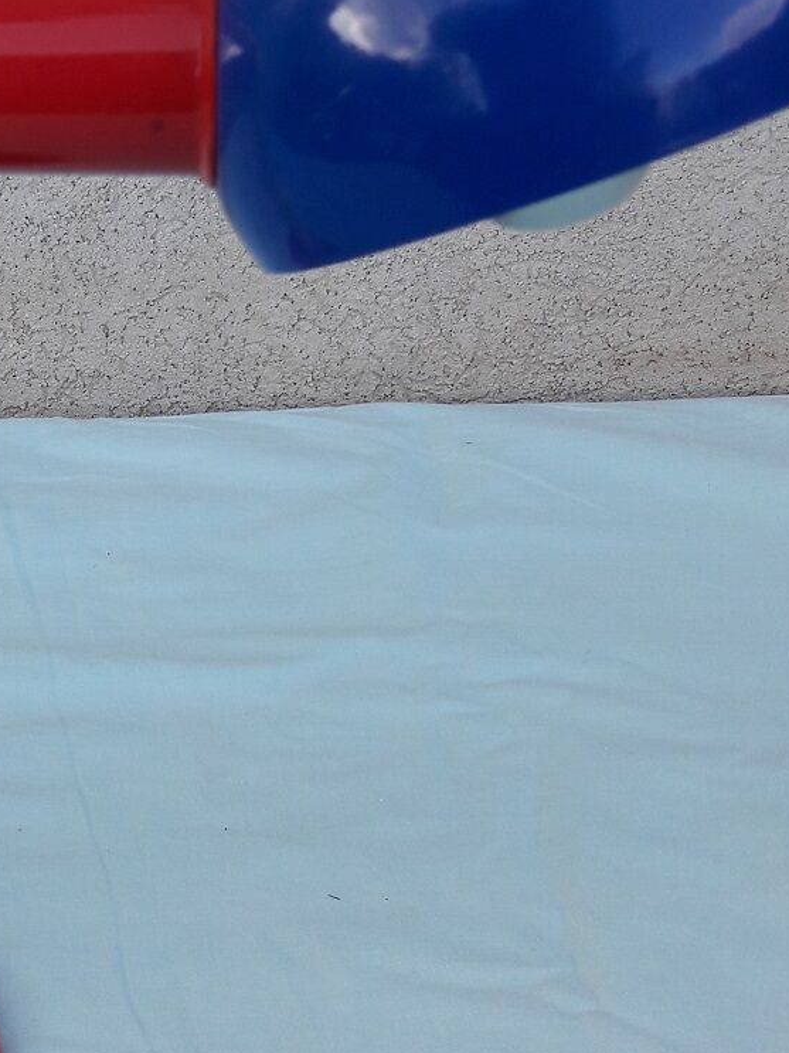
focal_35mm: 70
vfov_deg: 27.8
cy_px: 472
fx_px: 2128
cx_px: -28
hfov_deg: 20.2
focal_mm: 3.7
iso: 40
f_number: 1.9
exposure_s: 1/187
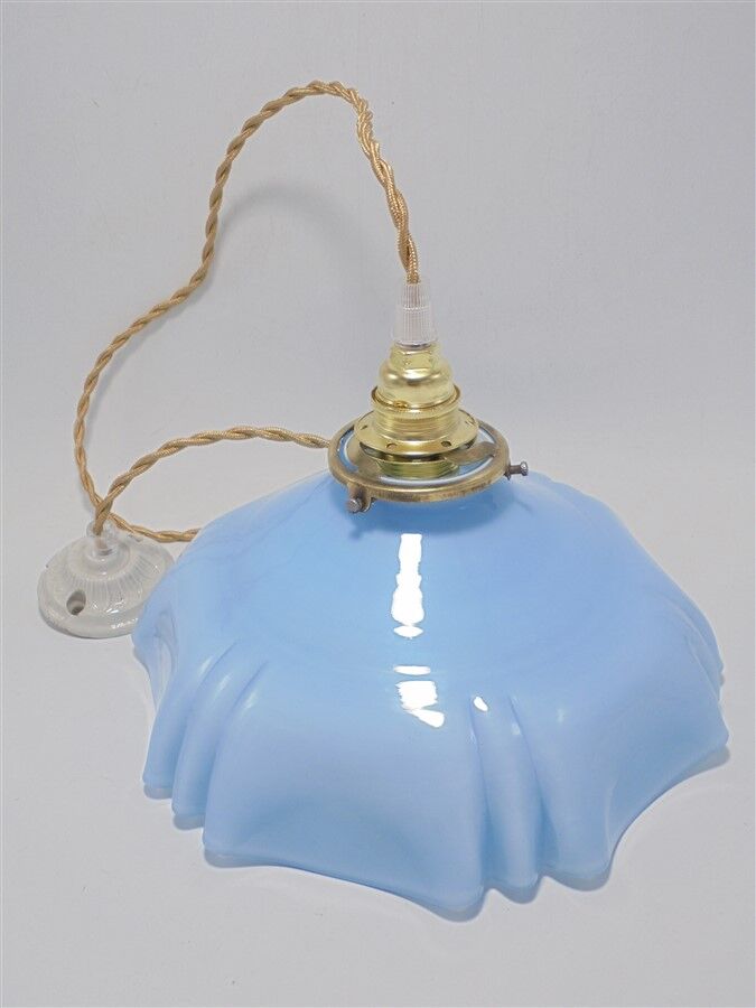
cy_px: 504
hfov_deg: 41.8
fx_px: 990
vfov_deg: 54.0
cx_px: 378
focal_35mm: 34
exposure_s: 1/80
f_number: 4
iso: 100
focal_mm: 6.1
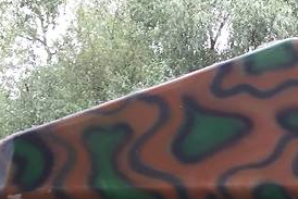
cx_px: 432
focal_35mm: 88
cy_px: 252
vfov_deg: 14.9
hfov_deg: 20.2
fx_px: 729
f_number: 2.2
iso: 50
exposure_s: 1/100
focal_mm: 4.2
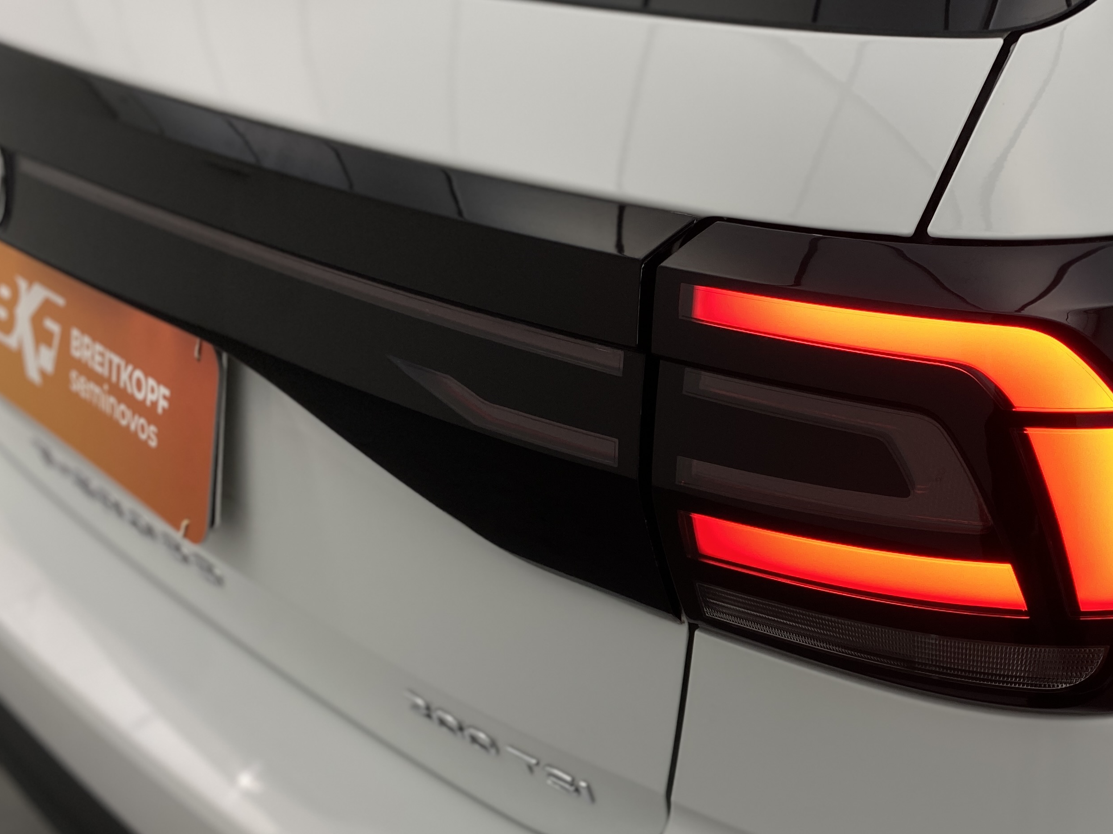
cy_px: 524
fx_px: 1350
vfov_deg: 34.2
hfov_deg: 42.7
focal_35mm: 42
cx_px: 896
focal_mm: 4.25
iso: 64
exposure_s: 1/120
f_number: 1.8
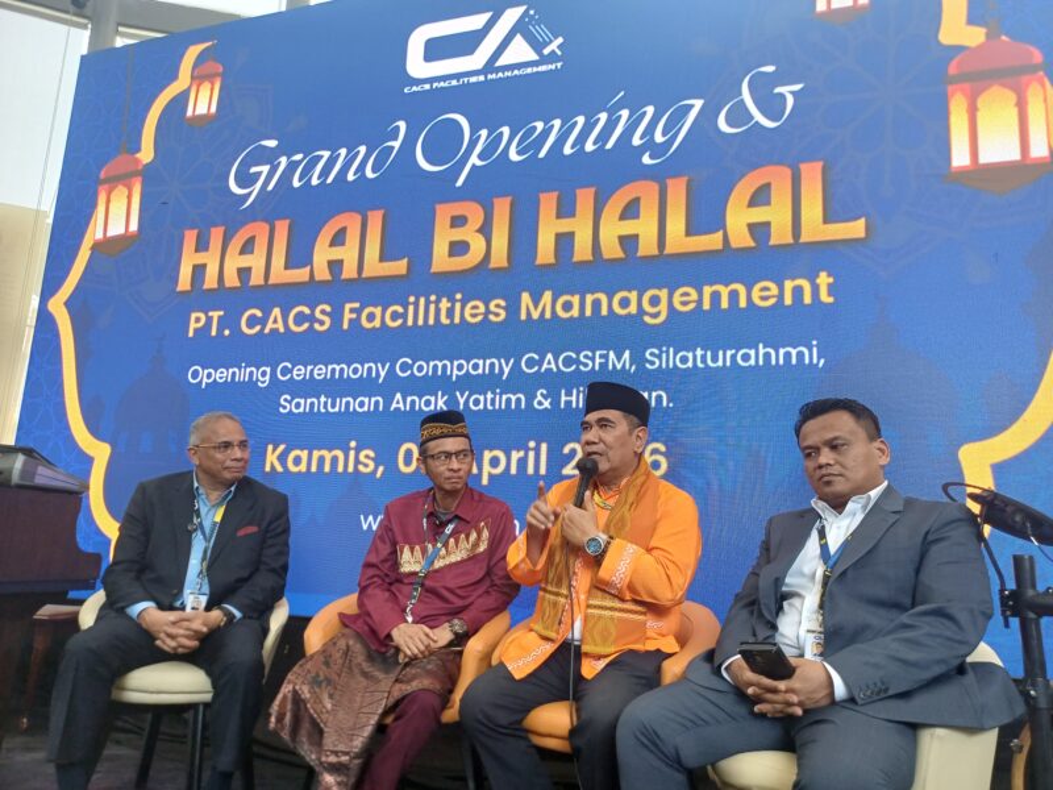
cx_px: 526
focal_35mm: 25
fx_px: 760
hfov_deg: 69.4
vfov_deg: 54.9
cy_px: 395
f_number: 1.8
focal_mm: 4.65
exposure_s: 1/40
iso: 320
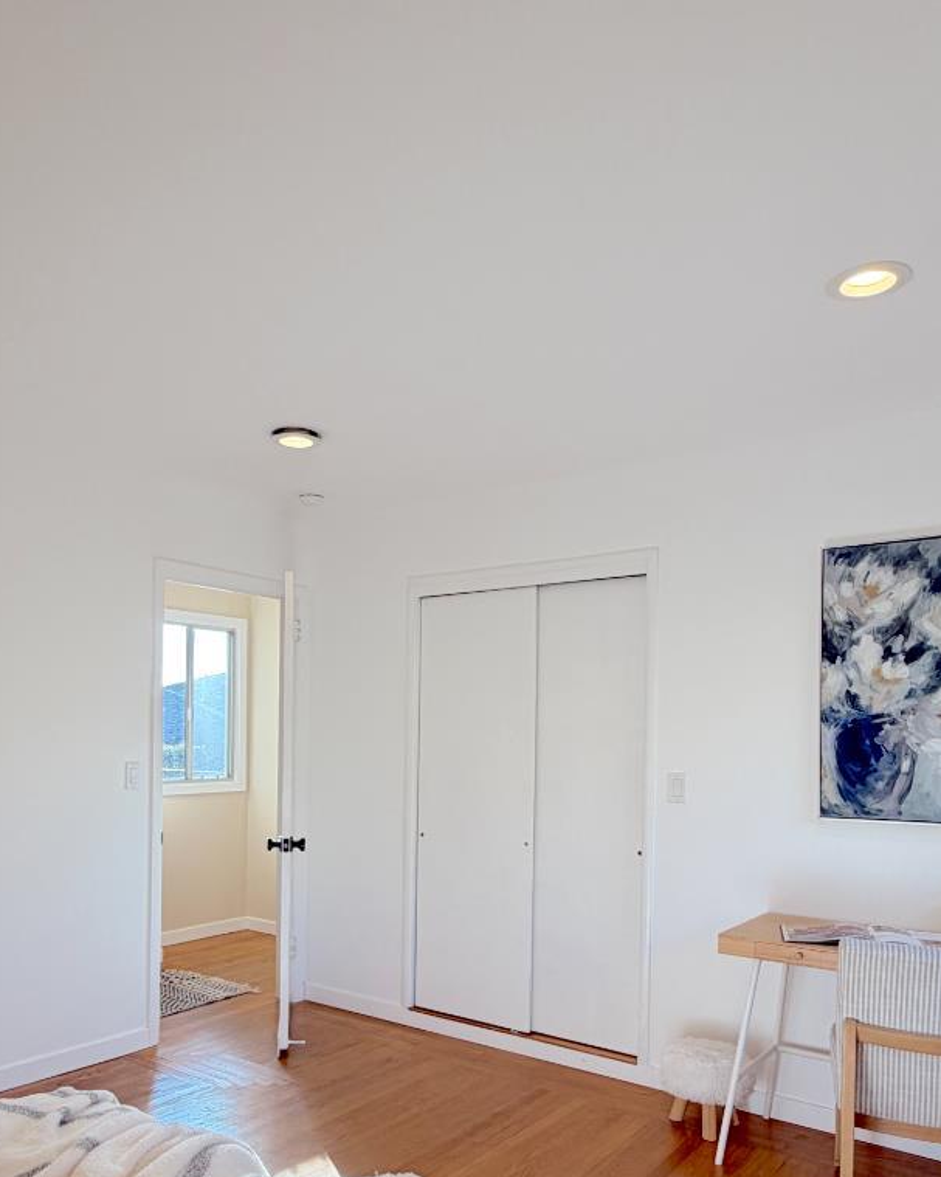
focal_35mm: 27
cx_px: 408
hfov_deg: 53.0
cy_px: 747
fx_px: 940
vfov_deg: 63.0
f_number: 2.2
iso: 50
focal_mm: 2.22
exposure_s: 1/121
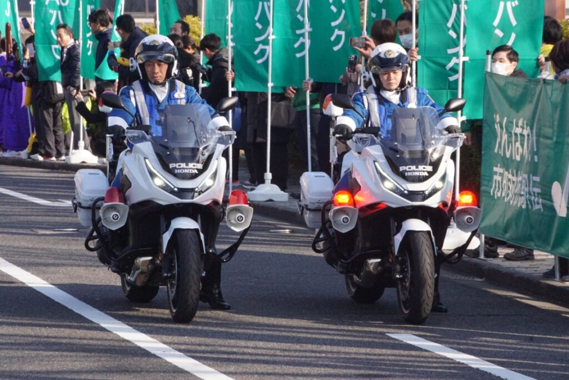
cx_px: 284
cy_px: 190
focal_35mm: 240
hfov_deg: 8.6
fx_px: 3795
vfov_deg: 5.7
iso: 3200
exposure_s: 1/640
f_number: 18
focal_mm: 160
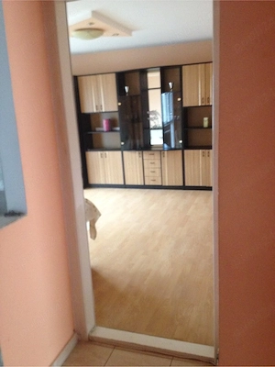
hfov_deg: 40.7
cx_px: 138
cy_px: 184
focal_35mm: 35
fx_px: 371
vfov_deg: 52.6
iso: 400
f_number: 2.4
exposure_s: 1/15
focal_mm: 4.28
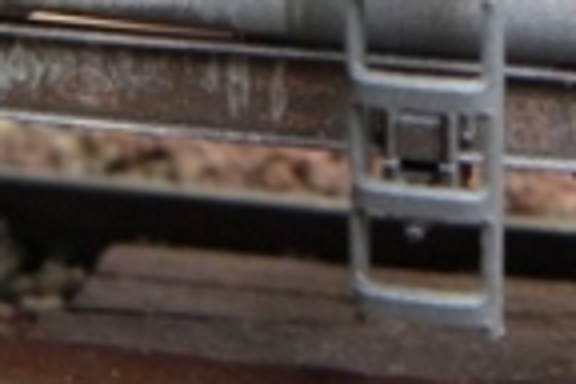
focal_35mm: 143
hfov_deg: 14.2
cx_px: 508
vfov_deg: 9.3
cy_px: -218
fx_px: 2288
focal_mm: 5.2
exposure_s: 1/61.7
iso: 217
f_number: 2.8
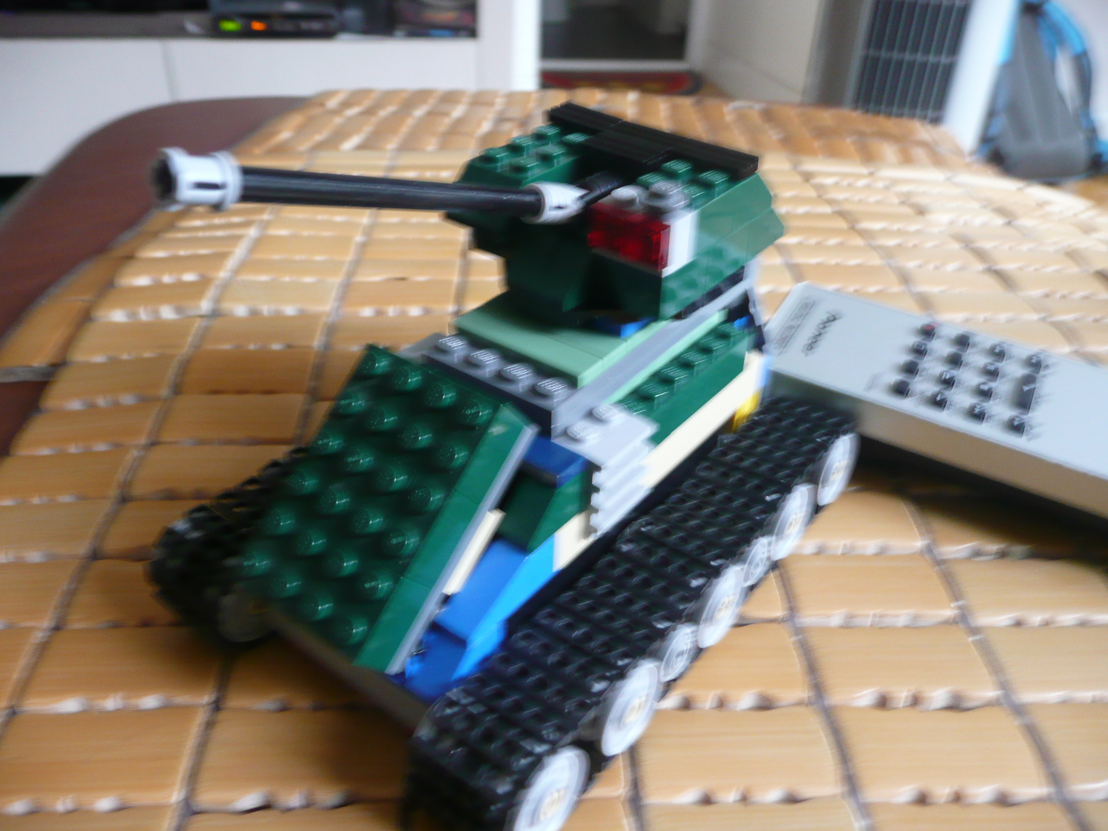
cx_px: 554
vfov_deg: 49.7
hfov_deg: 63.4
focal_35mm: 28
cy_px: 416
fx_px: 896
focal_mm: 4.6
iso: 200
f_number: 3.3
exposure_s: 1/15
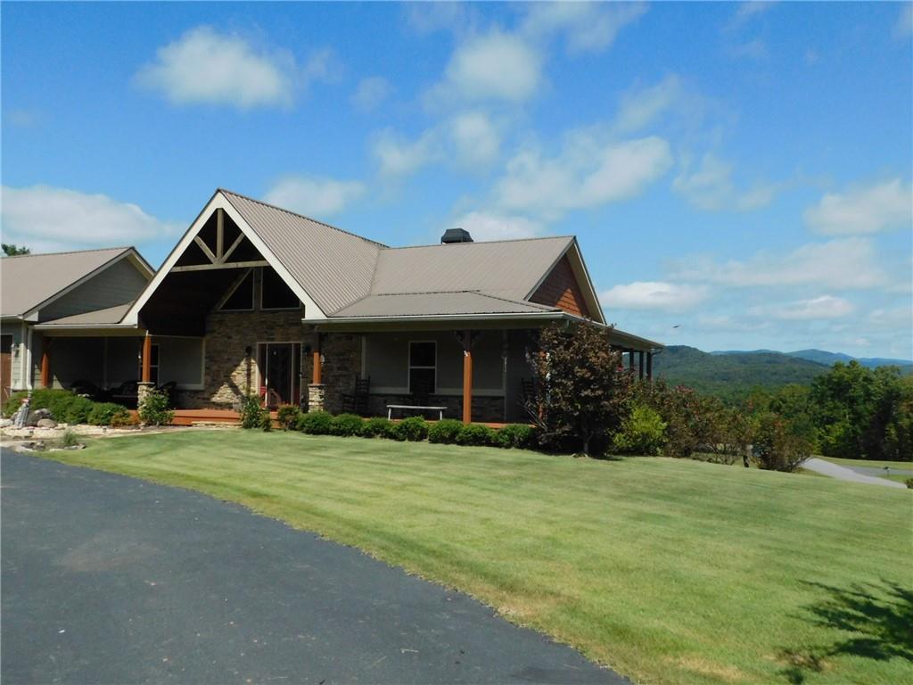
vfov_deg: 49.7
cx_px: 456
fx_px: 739
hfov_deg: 63.4
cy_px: 342
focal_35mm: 28
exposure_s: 1/1500
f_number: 6.4
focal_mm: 4.9
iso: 400
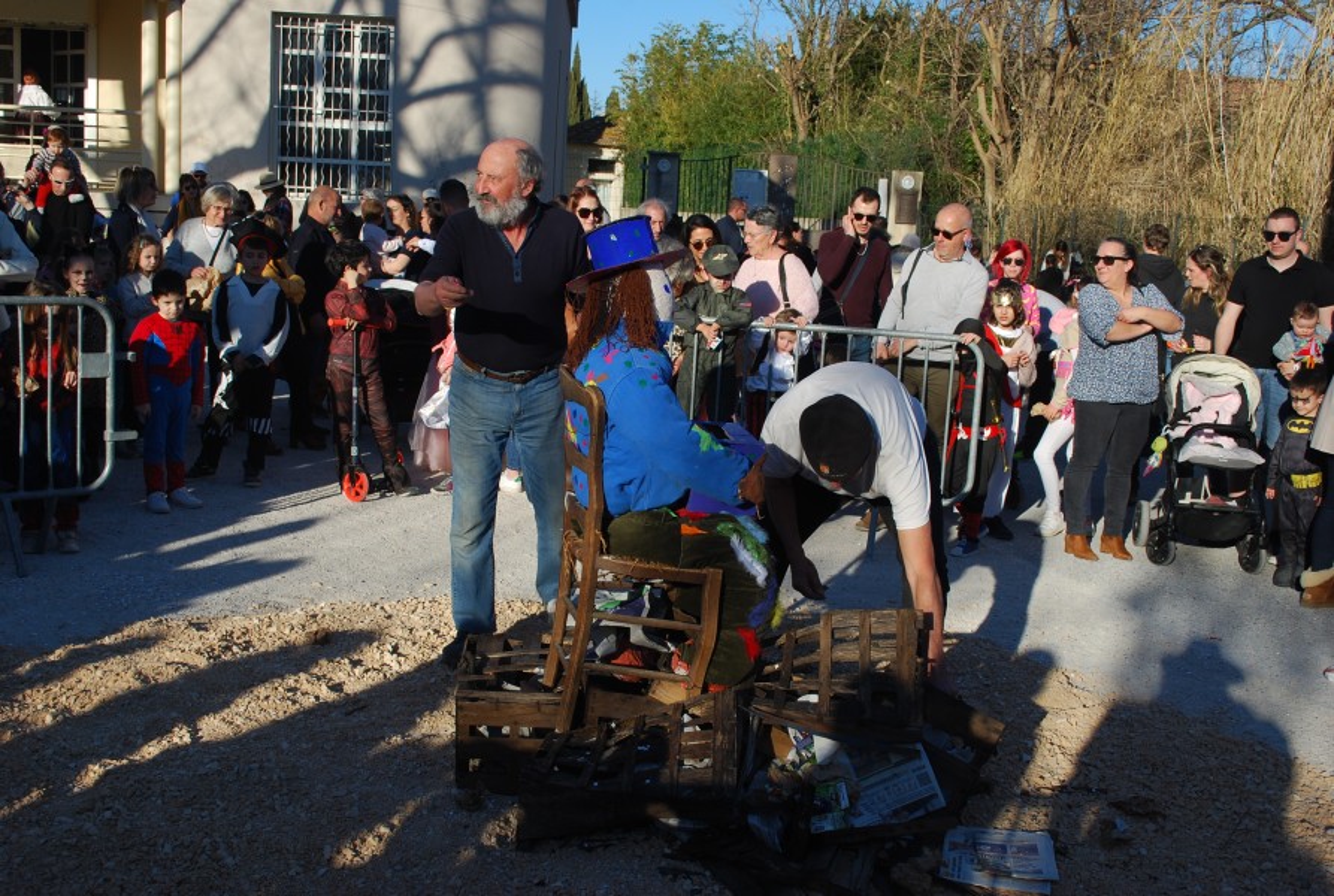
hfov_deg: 49.4
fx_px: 1449
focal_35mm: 39
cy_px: 448
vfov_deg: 34.4
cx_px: 667
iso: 100
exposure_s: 1/200
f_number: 7.1
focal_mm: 26
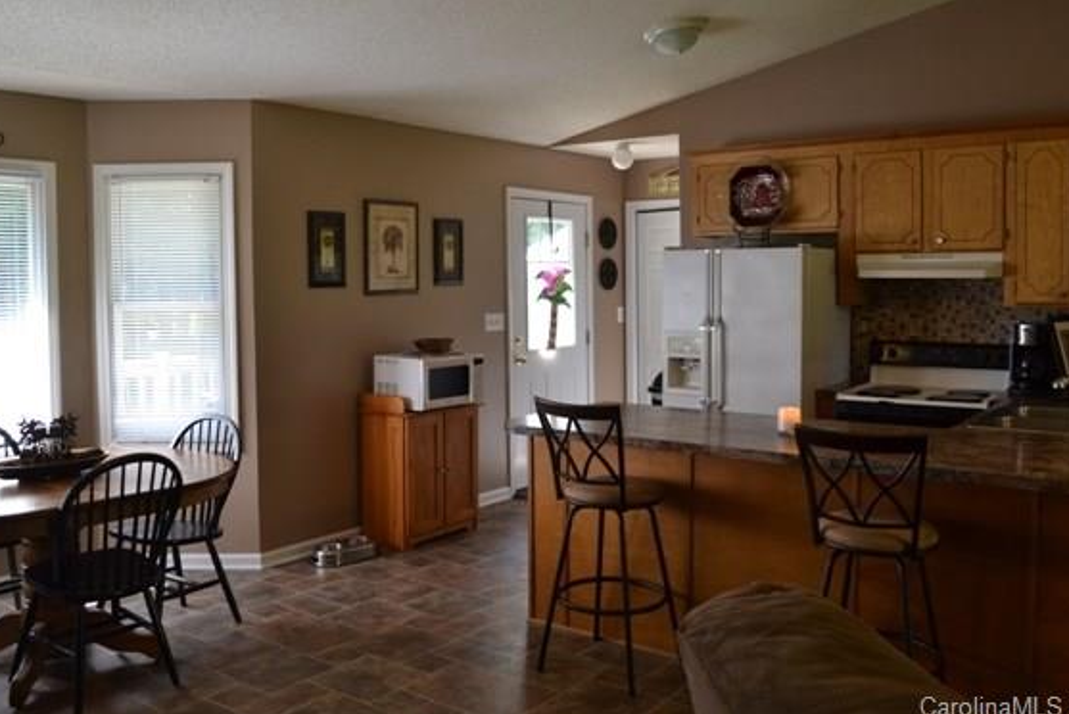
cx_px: 526
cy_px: 316
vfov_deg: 42.3
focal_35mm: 31
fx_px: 921
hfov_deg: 60.3
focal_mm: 18
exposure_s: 1/60
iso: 400
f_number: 4
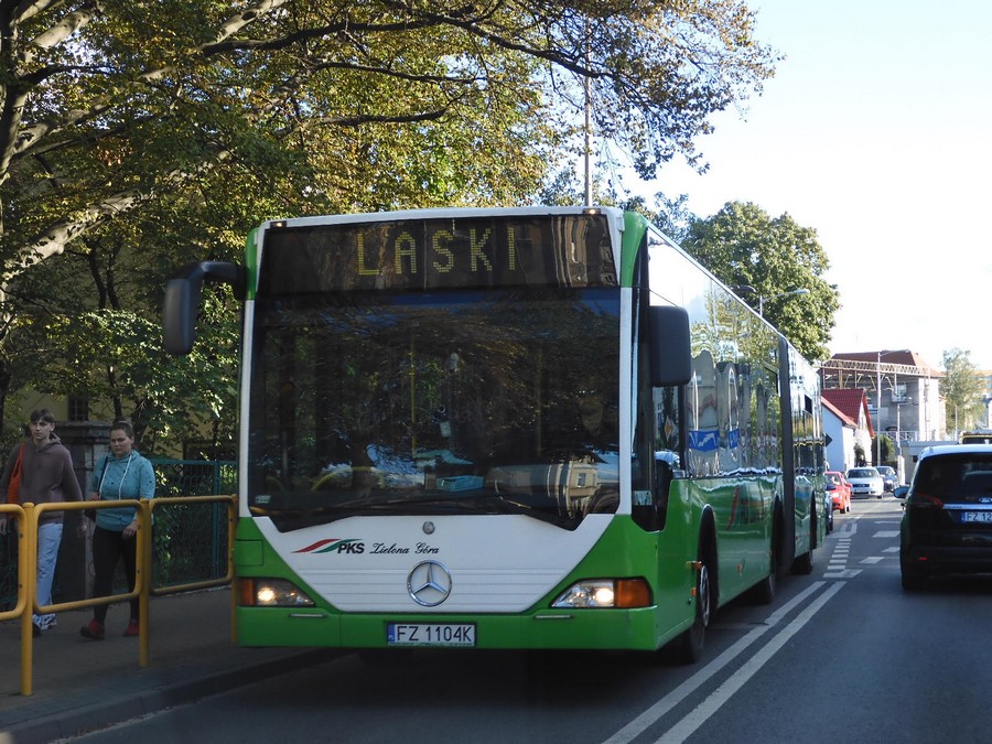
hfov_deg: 29.8
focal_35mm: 65
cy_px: 372
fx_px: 1863
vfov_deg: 22.6
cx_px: 496
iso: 200
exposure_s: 1/250
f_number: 4.5
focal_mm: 11.6
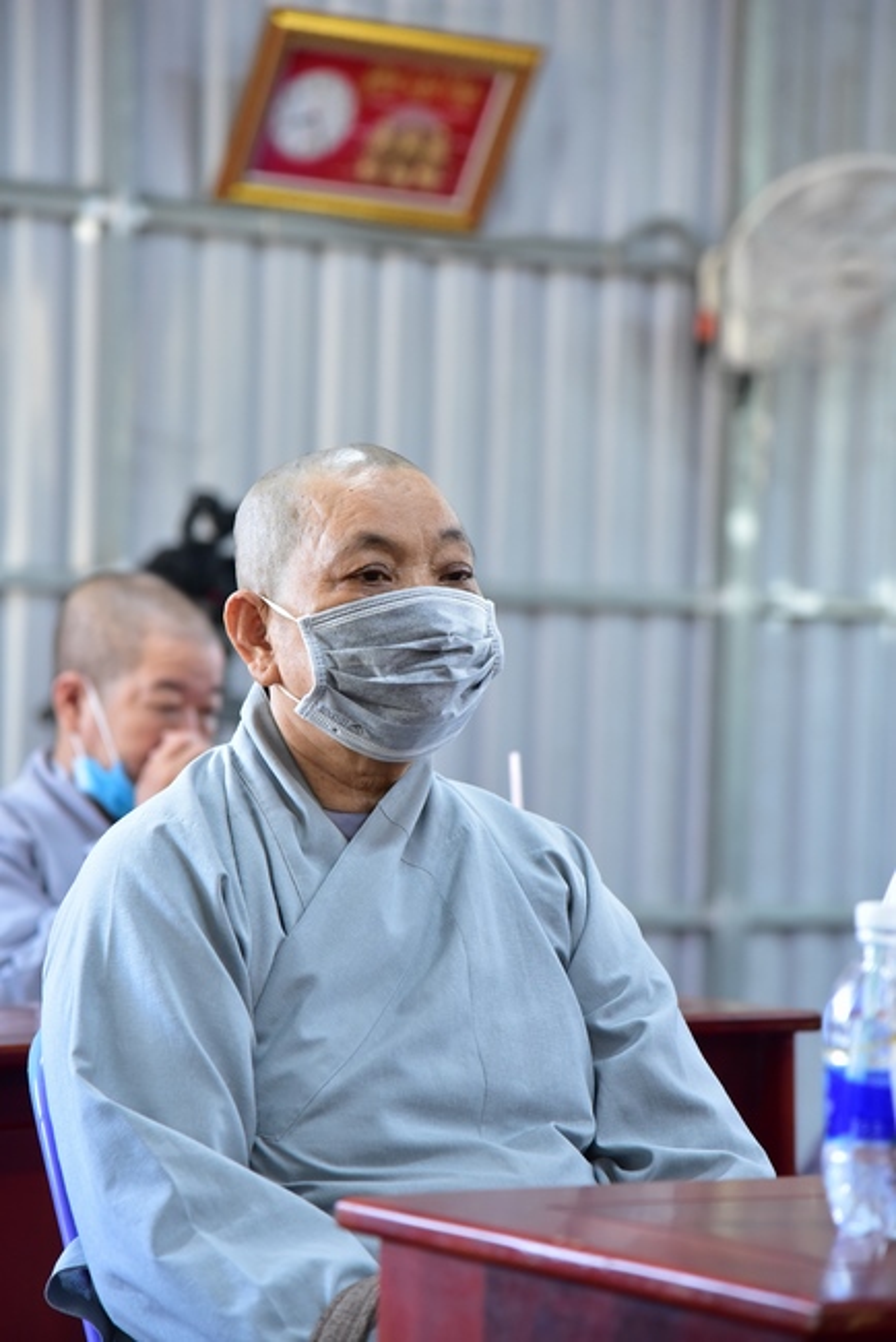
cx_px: 448
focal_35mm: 120
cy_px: 671
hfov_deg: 11.4
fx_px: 4475
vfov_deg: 17.1
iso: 2500
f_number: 4.5
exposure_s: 1/125
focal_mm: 120
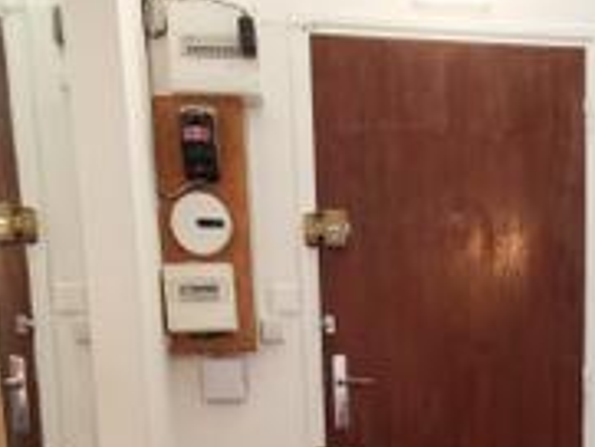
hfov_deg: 35.2
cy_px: 595
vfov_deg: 23.9
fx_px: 912
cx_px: 457
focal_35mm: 53
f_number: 2.2
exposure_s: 1/30
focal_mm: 2.35
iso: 400
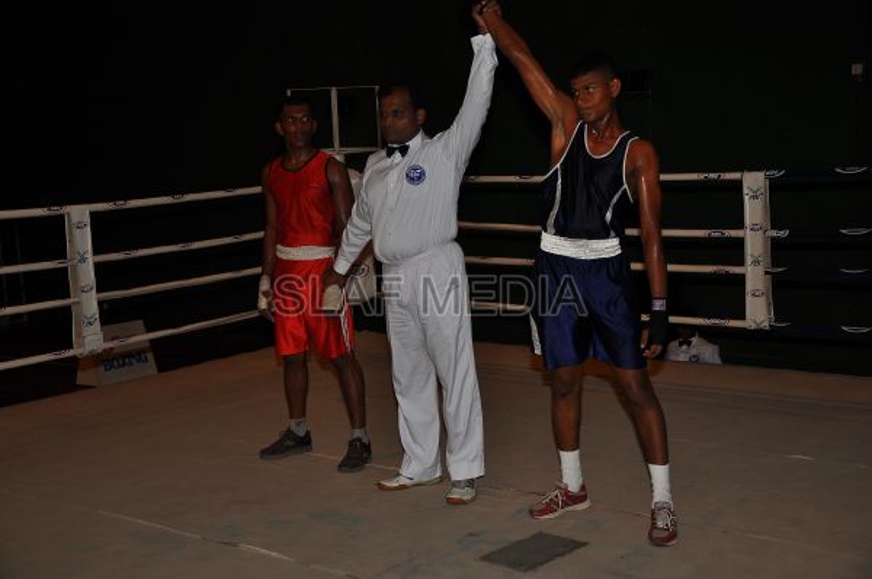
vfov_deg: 26.4
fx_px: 1233
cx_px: 436
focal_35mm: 51
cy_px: 290
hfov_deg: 38.9
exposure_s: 1/90
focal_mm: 34
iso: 200
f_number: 5.6
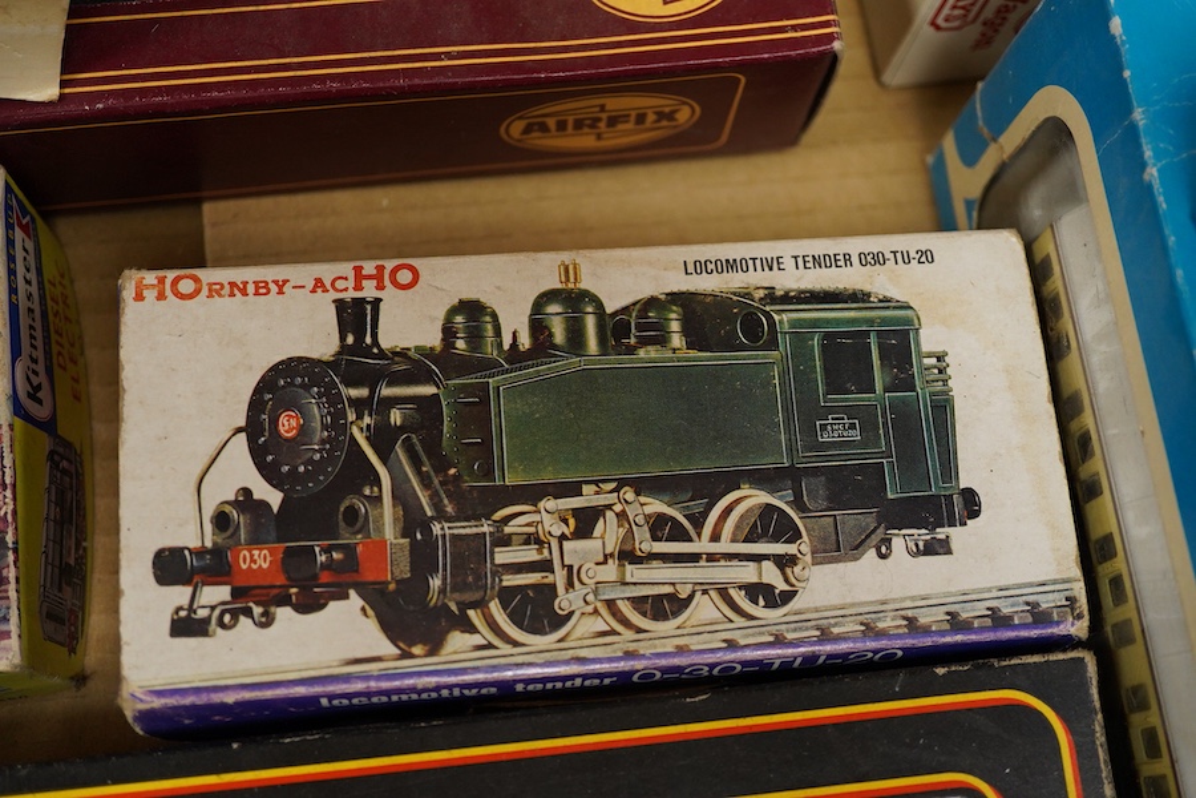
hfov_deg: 43.6
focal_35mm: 45
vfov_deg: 29.9
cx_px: 598
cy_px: 399
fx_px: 1495
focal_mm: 30
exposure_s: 1/160
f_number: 3.5
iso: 1250
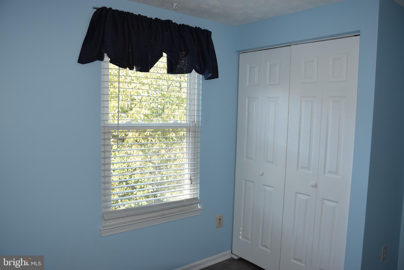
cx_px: 202
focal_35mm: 27
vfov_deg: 47.9
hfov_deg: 67.4
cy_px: 135
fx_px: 303
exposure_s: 1/125
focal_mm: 18
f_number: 5.6
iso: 500
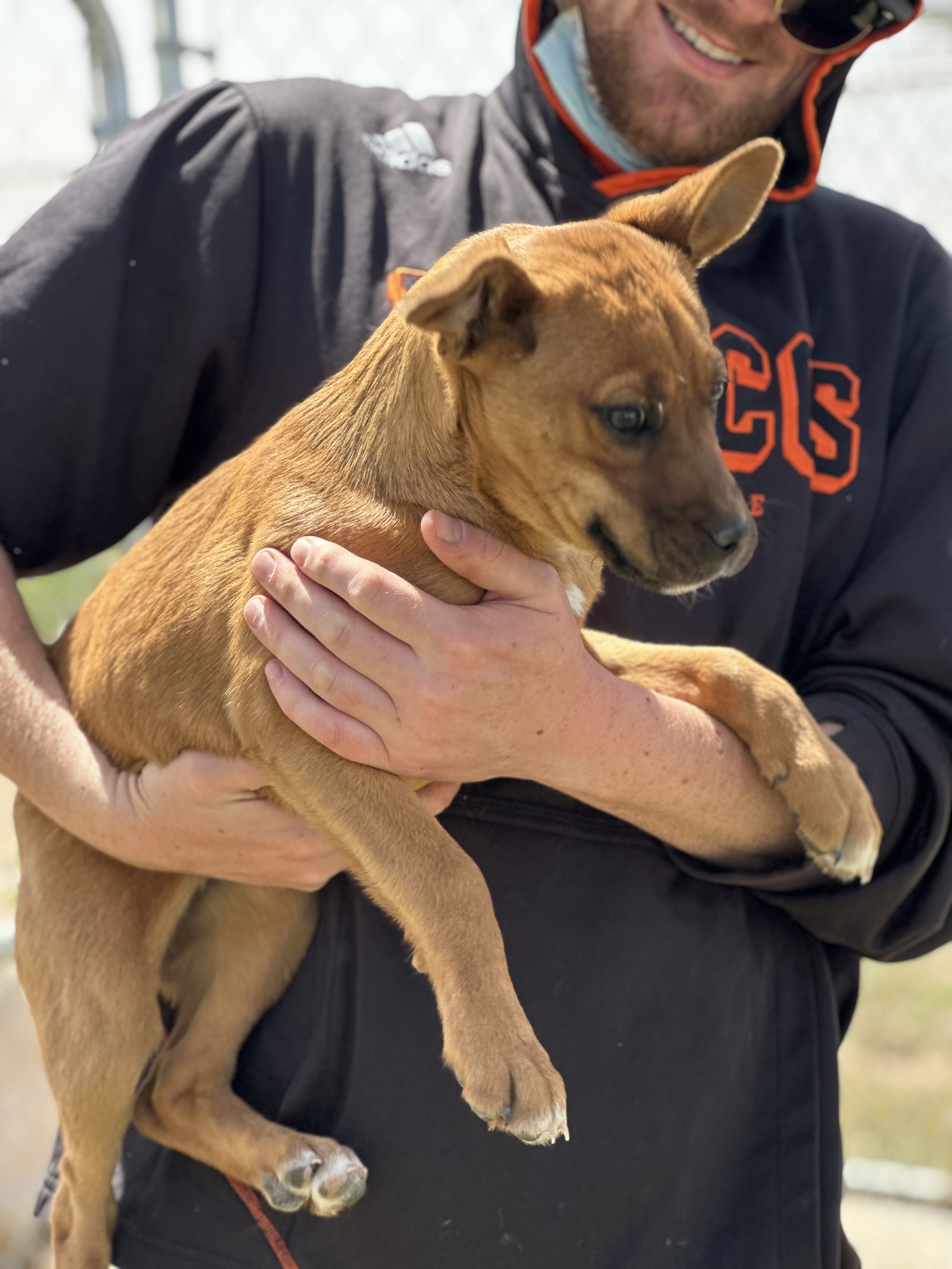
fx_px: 2824
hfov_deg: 19.1
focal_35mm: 77
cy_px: 634
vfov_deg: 25.3
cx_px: 476
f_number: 2.8
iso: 20
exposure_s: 1/138
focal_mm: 9
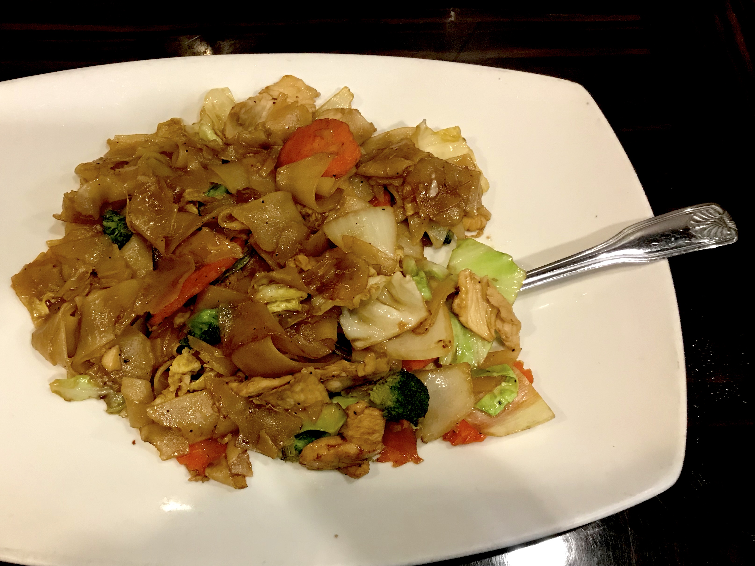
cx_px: 284
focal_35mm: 35
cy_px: 316
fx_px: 763
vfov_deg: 40.6
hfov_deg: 52.1
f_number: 1.8
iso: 100
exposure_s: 1/9
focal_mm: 3.99
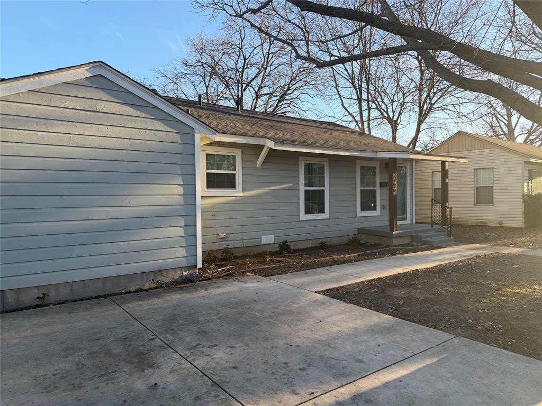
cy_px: 203
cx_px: 271
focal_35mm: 24
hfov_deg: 71.6
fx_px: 376
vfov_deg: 56.8
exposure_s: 1/992
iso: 100
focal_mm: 6.76
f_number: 1.78
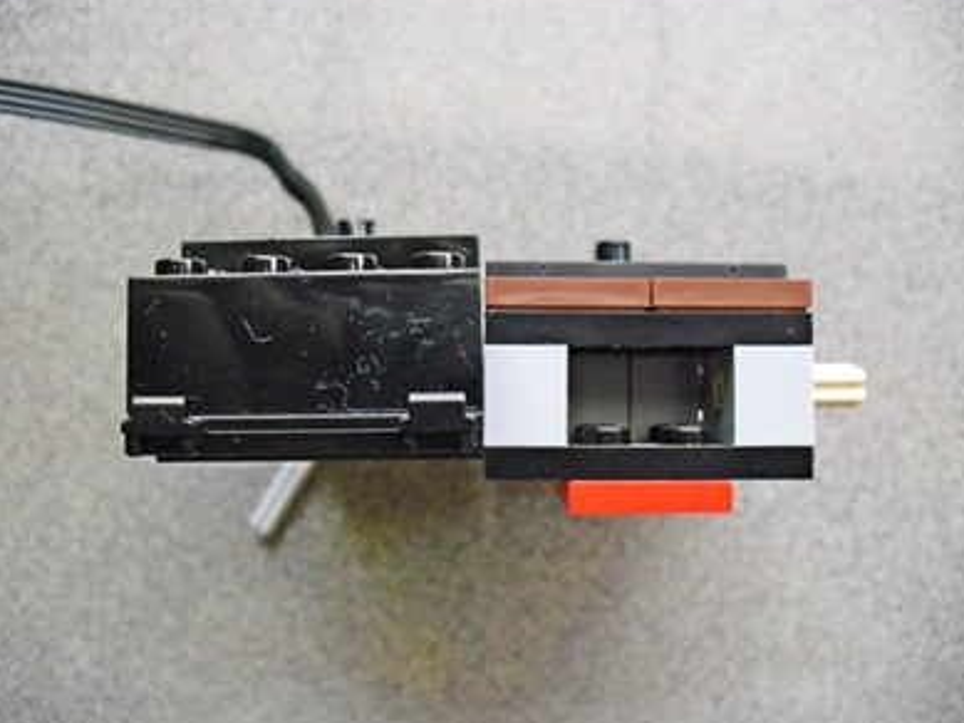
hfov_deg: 50.1
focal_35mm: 37
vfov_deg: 38.7
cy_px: 359
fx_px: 1031
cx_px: 486
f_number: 3.1
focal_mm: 6.3
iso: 400
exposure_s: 1/60
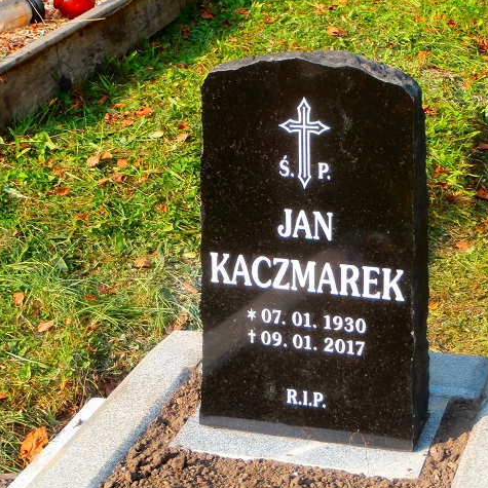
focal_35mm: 81
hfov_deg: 21.3
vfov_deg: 21.4
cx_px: 311
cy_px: 245
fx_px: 1292
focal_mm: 12.1
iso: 100
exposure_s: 1/160
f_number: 4.7
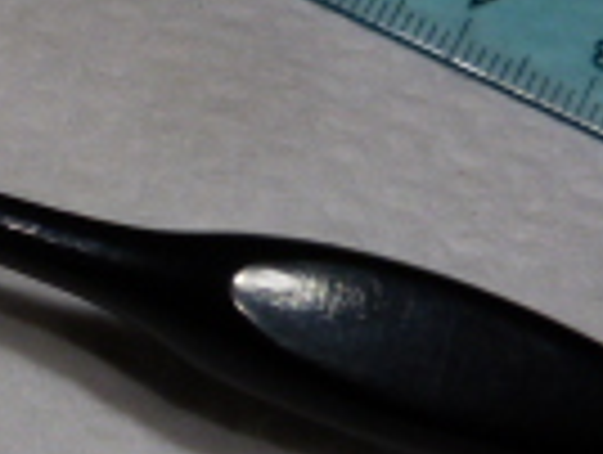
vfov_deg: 12.4
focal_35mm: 119
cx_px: -508
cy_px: 31
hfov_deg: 14.4
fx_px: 2077
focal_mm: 4.5
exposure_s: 1/60
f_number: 2.8
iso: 125
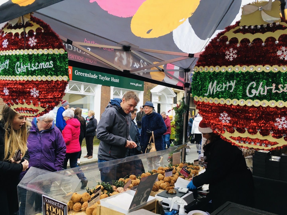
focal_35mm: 29
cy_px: 108
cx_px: 144
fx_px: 240
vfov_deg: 48.2
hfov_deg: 61.7
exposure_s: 1/33
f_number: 2.2
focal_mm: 4.15
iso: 25
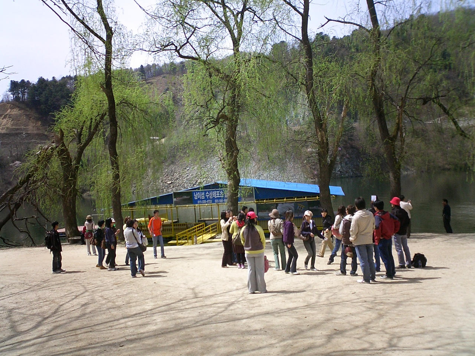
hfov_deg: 50.1
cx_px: 238
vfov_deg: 38.7
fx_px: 508
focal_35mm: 37
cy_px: 178
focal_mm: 5.6
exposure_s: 1/800
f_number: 3.5
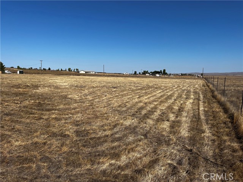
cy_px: 91
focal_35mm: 26
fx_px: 183
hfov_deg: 67.3
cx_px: 122
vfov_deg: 53.1
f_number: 1.6
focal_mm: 5.1
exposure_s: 1/6173
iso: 50
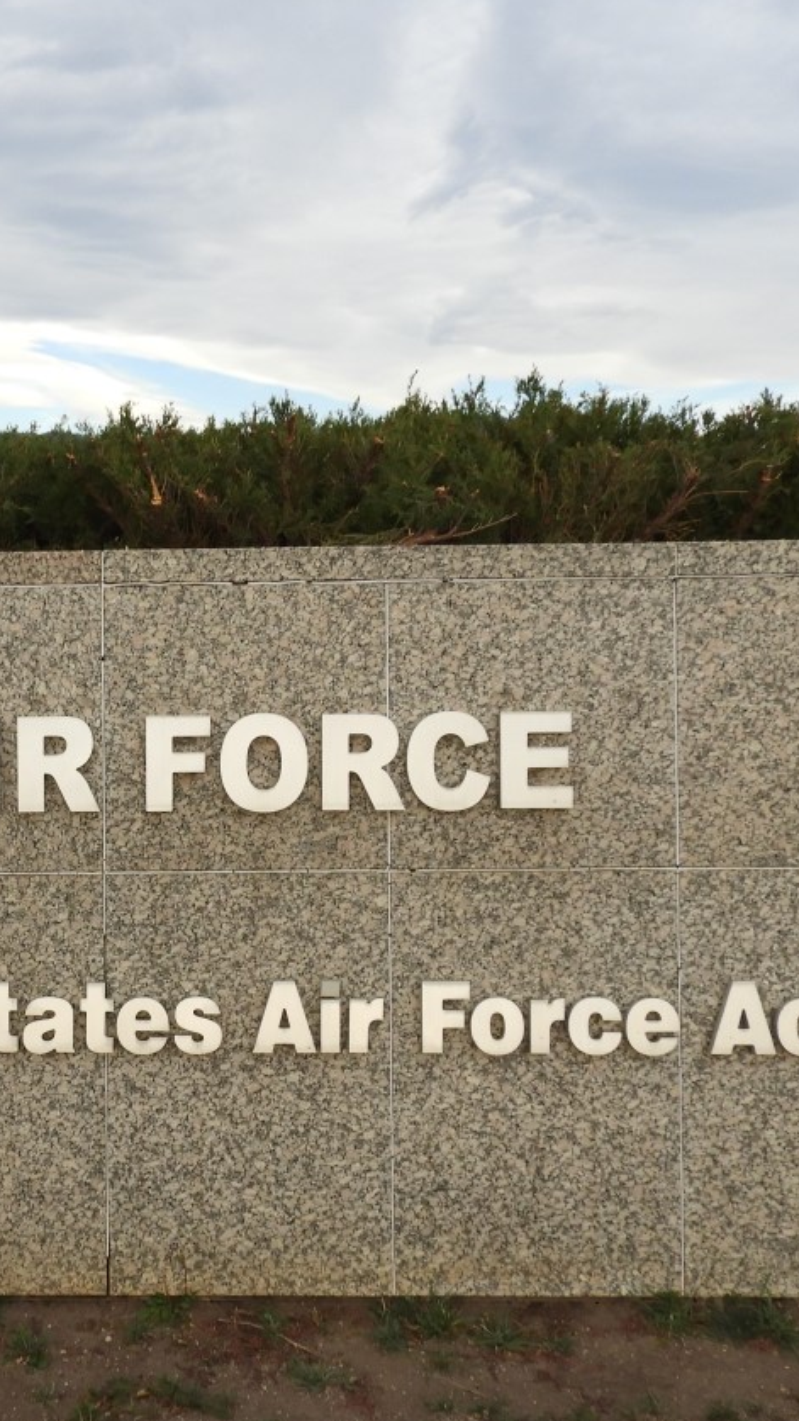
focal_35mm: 45
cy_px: 842
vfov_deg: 45.3
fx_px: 1694
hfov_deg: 25.7
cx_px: 75
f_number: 3.3
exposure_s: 1/200
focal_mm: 4.3
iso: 100
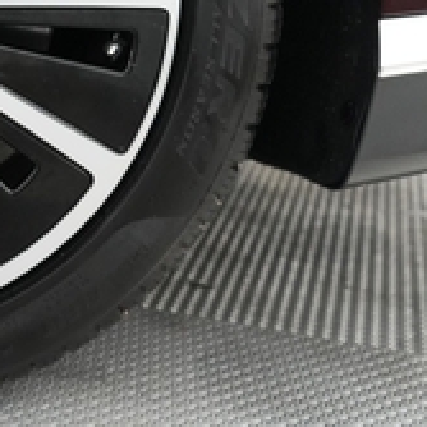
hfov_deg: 20.0
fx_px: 1089
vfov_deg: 21.3
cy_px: -13
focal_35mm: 78
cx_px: -161
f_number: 2.8
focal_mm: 24
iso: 5000
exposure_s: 1/160
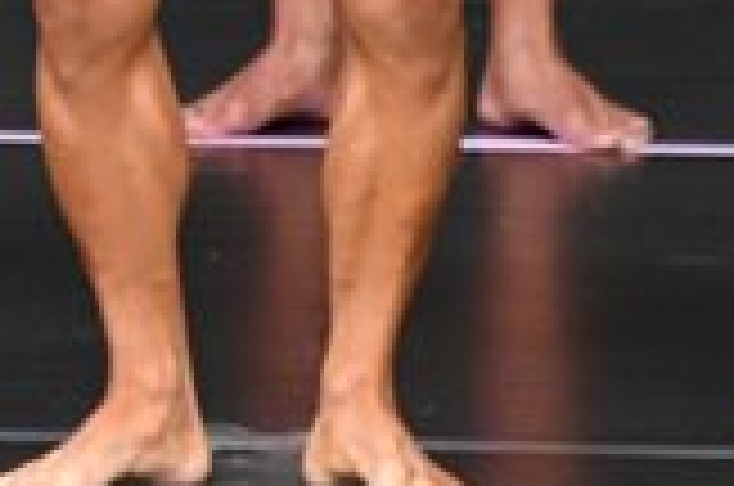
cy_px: -544
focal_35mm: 1643
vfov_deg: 0.8
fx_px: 33433
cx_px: -853
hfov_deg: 1.3
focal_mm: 230
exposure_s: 1/400
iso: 4000
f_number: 5.6
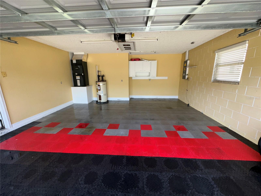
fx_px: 106
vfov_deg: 85.7
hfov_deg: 102.1
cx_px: 130
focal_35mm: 14
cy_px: 98
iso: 32
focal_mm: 2.22
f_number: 2.2
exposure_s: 1/176
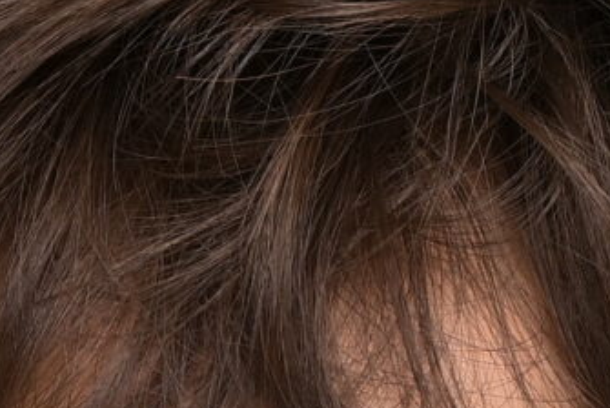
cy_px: 1256
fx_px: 14228
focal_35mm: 839
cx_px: 284
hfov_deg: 2.5
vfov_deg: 1.6
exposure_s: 1/160
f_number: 10
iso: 100
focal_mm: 110
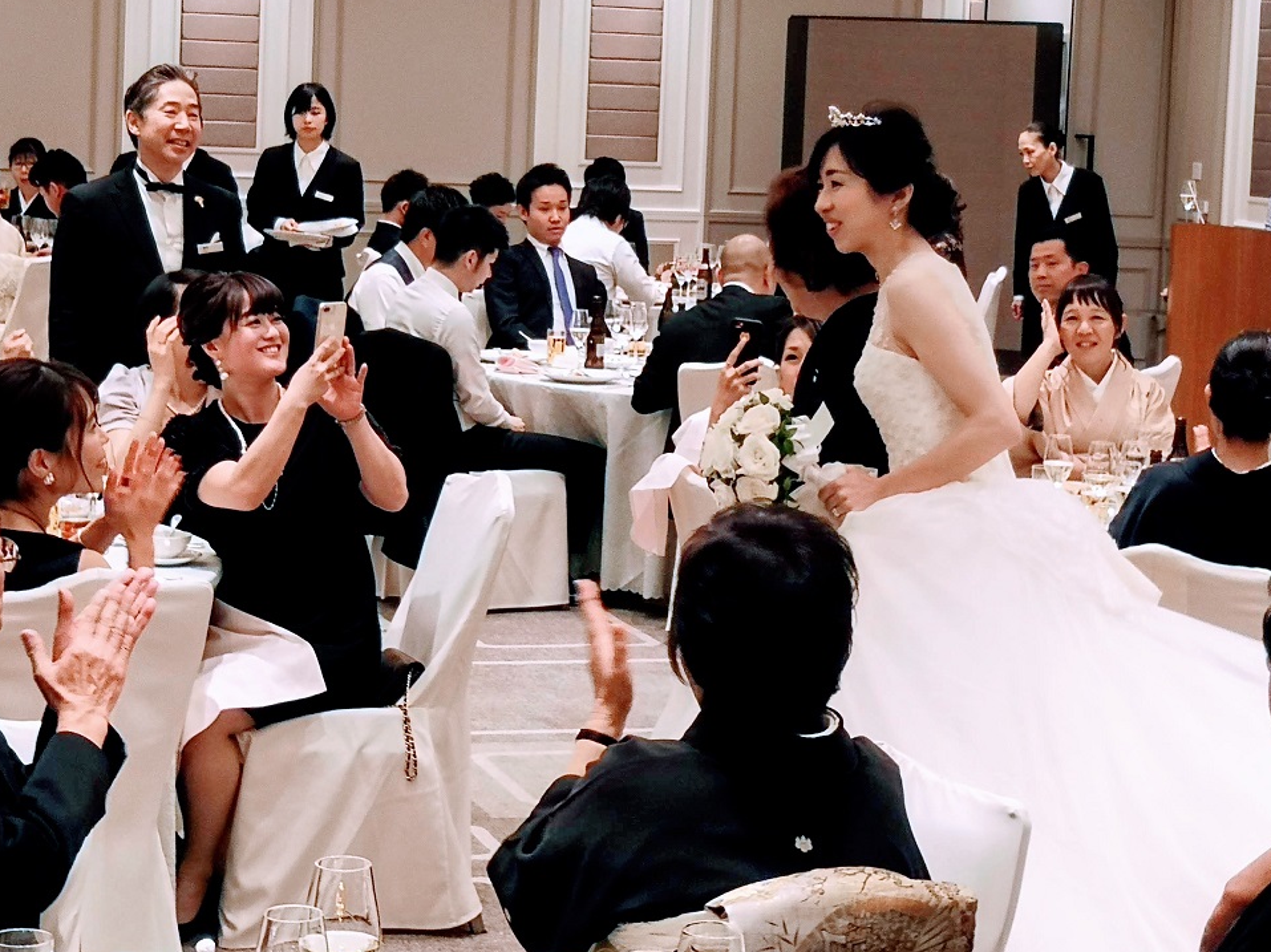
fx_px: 3193
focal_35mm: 87
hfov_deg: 22.5
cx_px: 644
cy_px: 287
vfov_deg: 16.9
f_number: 1.8
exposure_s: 1/50
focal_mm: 3.95
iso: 100
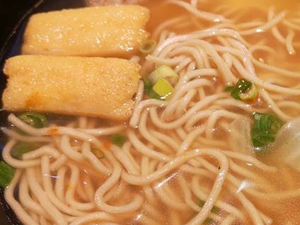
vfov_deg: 28.5
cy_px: 130
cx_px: 232
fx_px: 442
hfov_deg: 36.4
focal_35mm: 51
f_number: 1.8
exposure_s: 1/60
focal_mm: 3.95
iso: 100
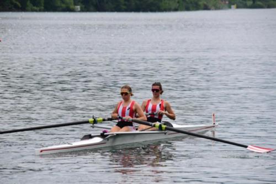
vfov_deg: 3.8
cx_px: 138
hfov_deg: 5.7
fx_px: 2761
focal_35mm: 360
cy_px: 92
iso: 800
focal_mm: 360
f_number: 14
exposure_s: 1/800
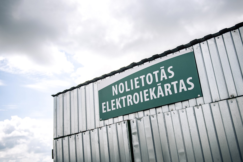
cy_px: 81
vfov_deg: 42.3
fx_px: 209
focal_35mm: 31
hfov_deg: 60.3
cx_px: 122
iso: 80
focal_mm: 31
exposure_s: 1/1600
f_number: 2.8
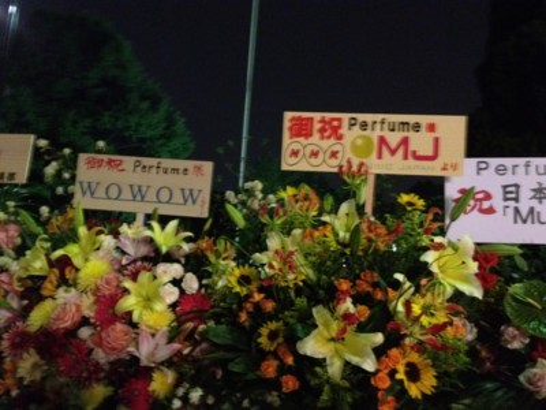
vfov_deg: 40.7
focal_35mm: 35
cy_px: 205
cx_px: 273
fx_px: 552
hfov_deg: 52.6
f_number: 2.4
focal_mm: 4.28
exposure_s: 1/15
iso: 800
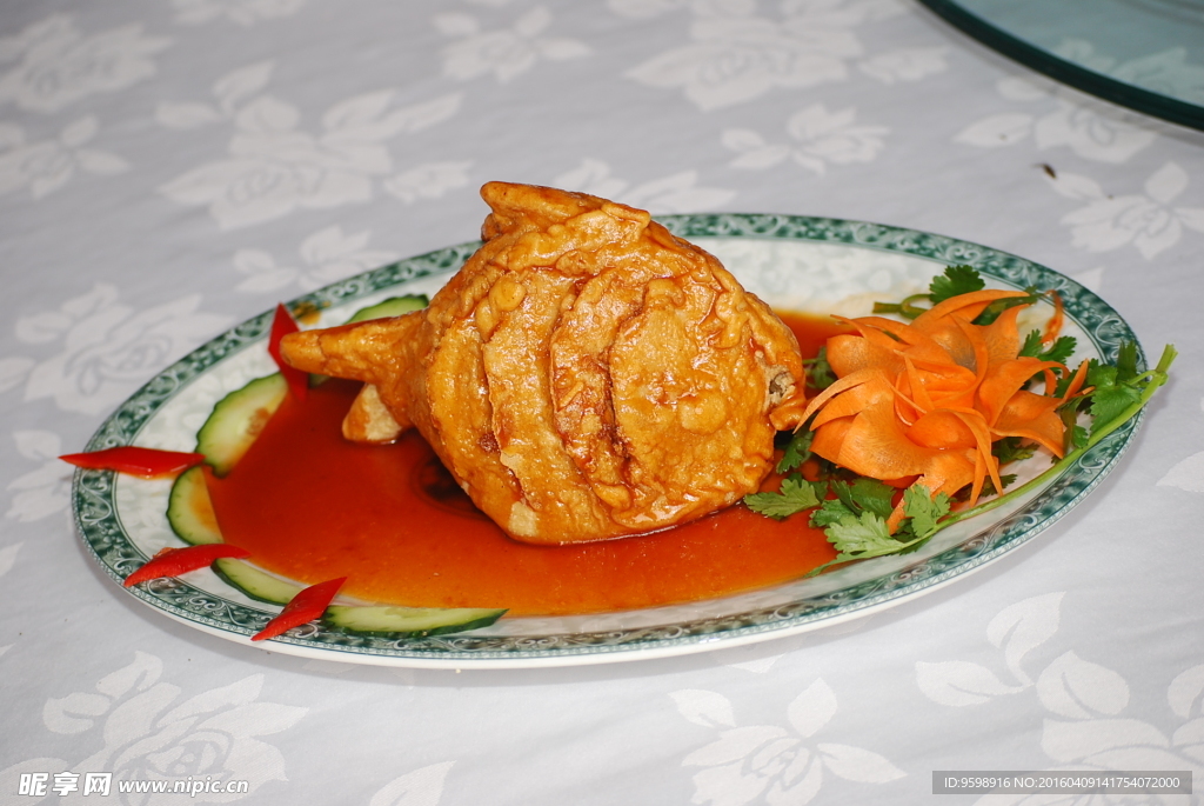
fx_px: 2762
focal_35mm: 82
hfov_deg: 24.6
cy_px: 403
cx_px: 602
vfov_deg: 16.6
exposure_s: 1/80
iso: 200
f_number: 4.2
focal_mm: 55
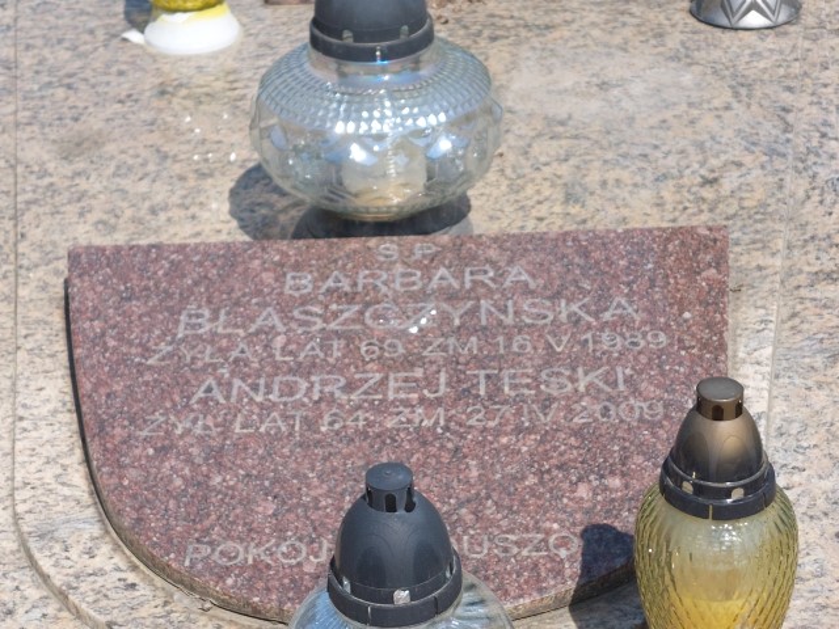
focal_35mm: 24
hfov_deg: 71.6
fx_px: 582
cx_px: 420
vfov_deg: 56.8
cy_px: 314
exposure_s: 1/1887
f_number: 1.8
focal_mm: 5.23
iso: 40
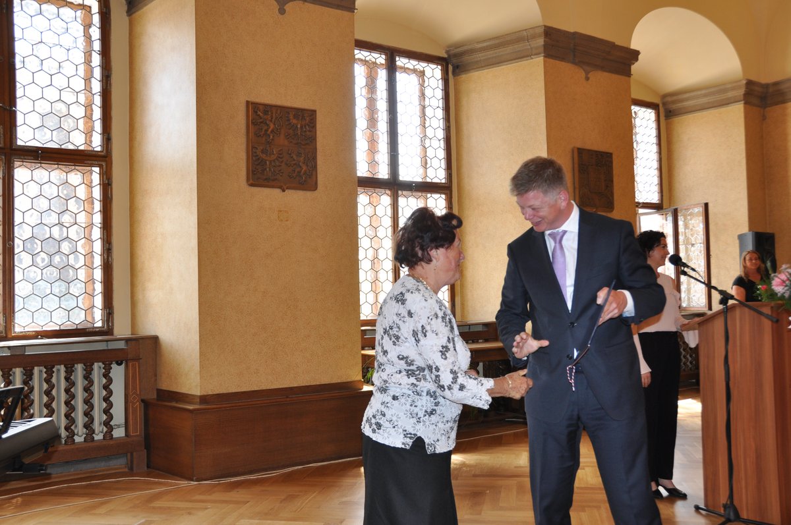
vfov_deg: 39.9
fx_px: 724
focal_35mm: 33
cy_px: 262
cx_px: 396
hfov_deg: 57.3
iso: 400
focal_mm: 22
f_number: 3.8
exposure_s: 1/125
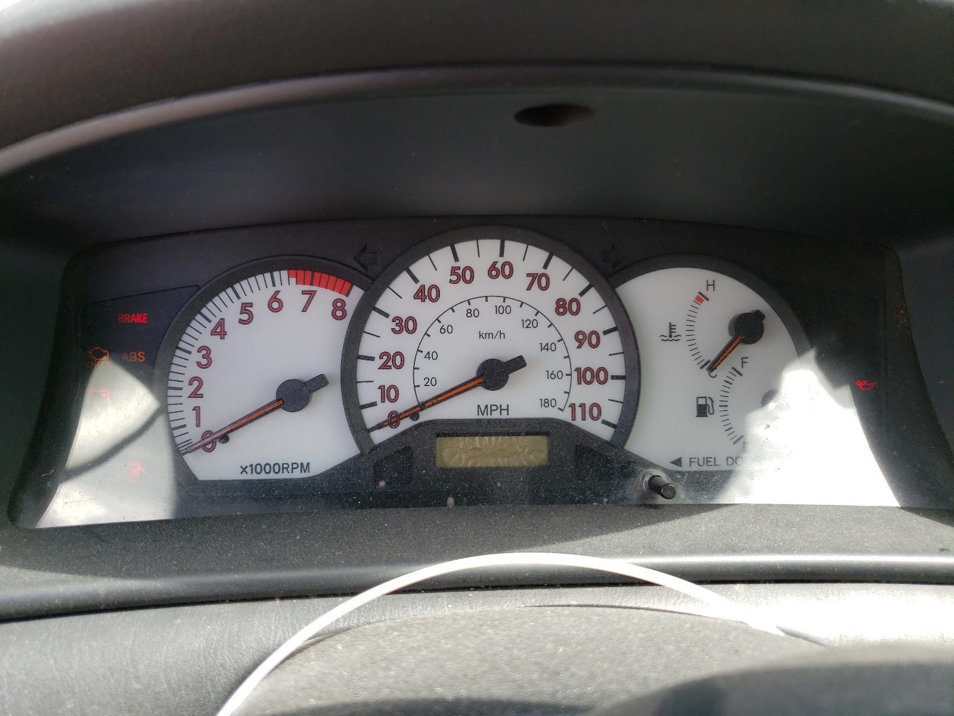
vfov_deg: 53.1
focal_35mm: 26
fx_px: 717
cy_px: 358
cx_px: 477
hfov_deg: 67.3
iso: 50
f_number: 1.5
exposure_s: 1/333
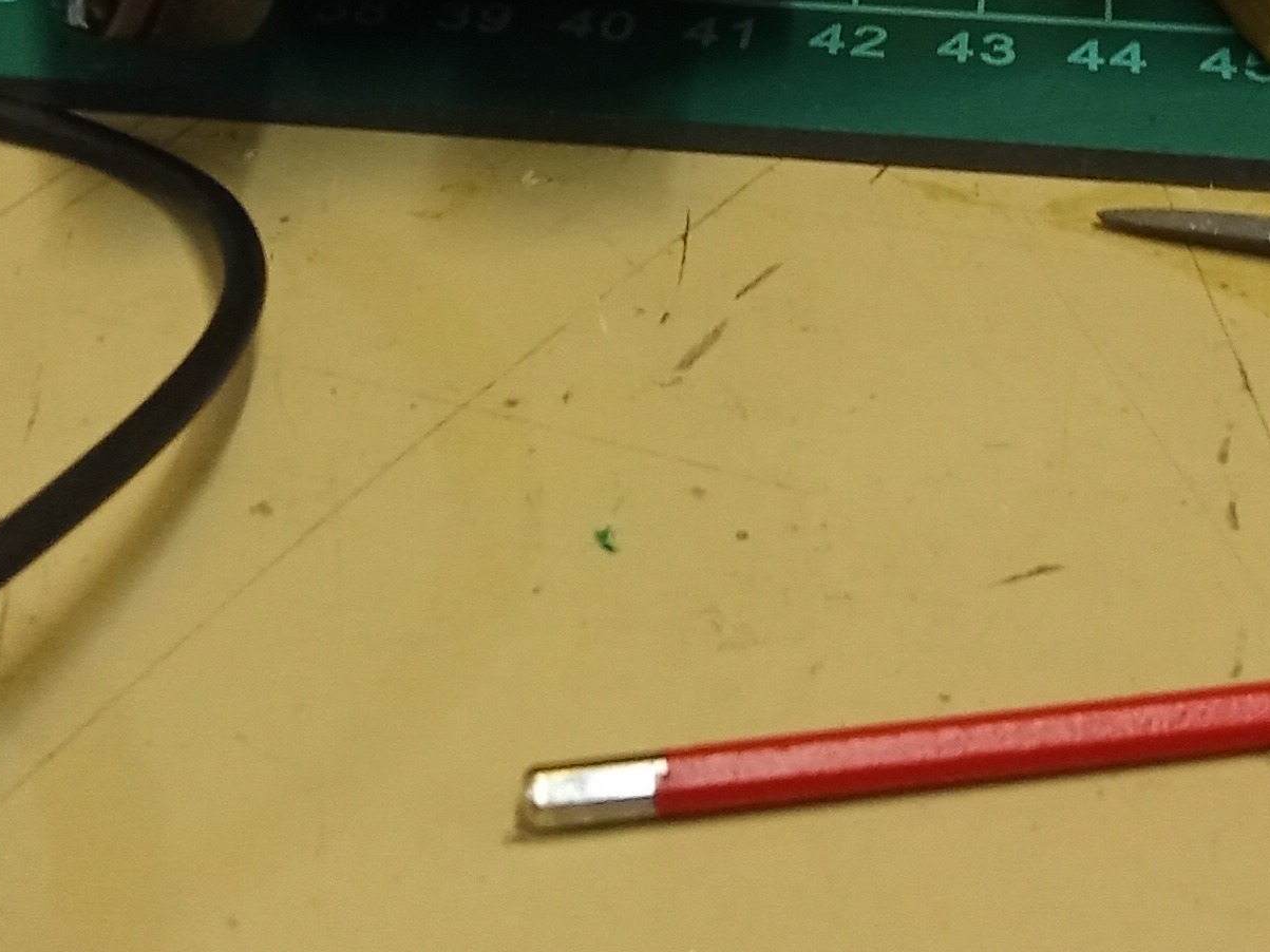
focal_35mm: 76
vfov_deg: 18.6
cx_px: 684
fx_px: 2788
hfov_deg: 25.7
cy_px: -112
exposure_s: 1/20
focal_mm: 2.78
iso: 200
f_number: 2
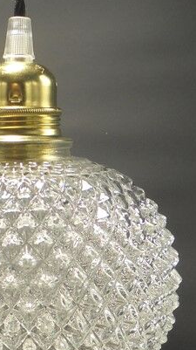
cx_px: 39
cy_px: 234
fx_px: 861
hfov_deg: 12.9
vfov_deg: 22.8
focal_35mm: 93
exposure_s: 1/30
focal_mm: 6.9
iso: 100
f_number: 4.2
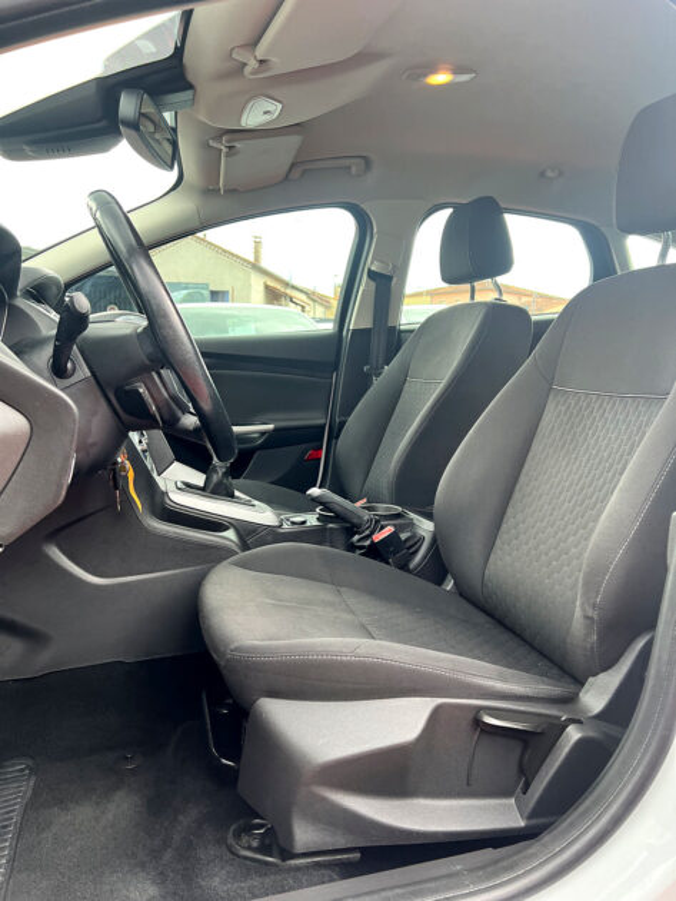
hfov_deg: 53.1
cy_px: 450
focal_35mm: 26
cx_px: 338
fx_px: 677
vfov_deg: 67.3
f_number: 1.5
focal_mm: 5.7
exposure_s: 1/161
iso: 64
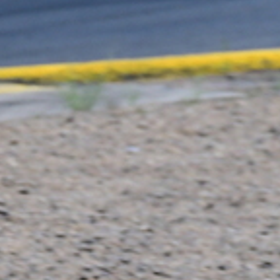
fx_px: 24581
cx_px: -237
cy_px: 258
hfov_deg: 0.7
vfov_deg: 0.7
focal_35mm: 2686
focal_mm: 380
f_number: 8
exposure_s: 1/640
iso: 500
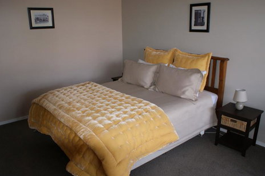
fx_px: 206
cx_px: 137
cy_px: 89
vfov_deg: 46.3
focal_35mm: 28
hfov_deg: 65.5
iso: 400
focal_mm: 18
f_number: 5.6
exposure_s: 1/80
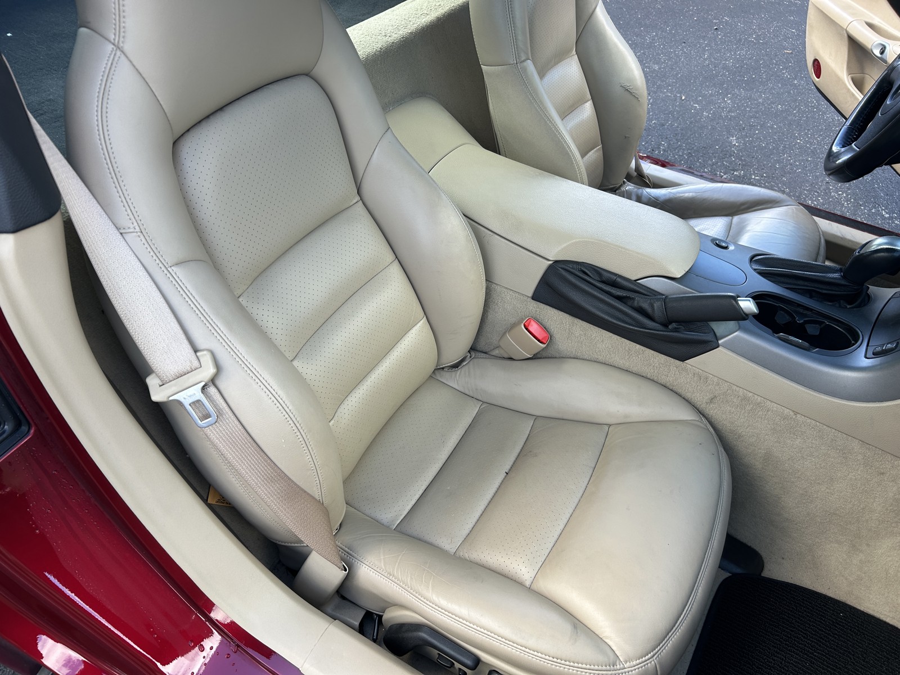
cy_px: 338
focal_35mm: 26
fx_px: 676
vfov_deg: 53.1
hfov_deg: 67.3
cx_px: 450
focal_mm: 5.7
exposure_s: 1/275
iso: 40
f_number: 1.5
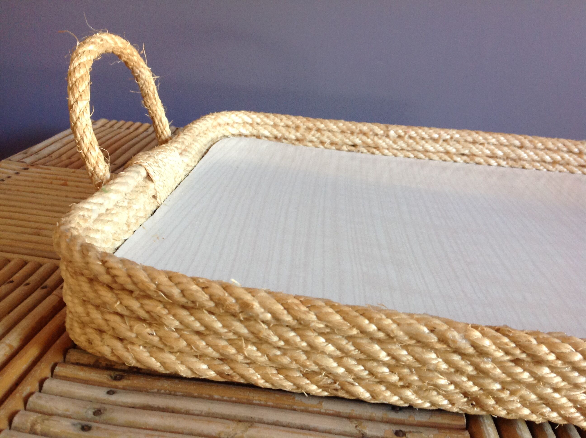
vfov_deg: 40.6
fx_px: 592
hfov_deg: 52.7
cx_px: 293
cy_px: 219
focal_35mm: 35
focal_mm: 4.28
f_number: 2.4
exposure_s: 1/15
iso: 125
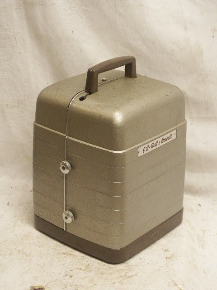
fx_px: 652
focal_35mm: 78
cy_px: 145
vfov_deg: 25.0
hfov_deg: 18.9
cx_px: 108
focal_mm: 19.33
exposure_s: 1/15
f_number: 3.5
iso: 200
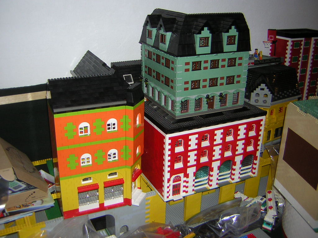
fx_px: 331
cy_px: 119
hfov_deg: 51.4
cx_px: 159
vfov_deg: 39.7
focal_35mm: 36
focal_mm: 4.7
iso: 50
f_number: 2.6
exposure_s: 1/60.1
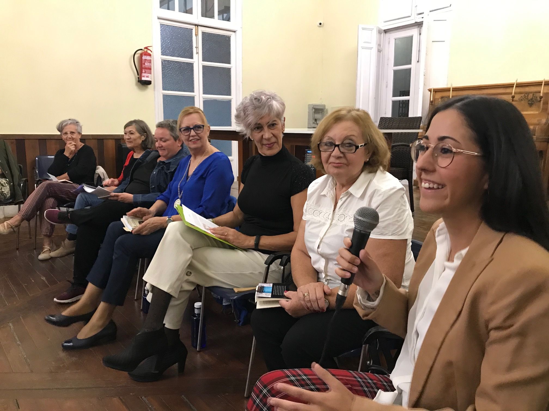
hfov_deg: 63.4
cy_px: 206
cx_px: 274
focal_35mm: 28
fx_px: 444
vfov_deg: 49.7
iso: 100
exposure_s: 1/13
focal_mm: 3.99
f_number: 1.8
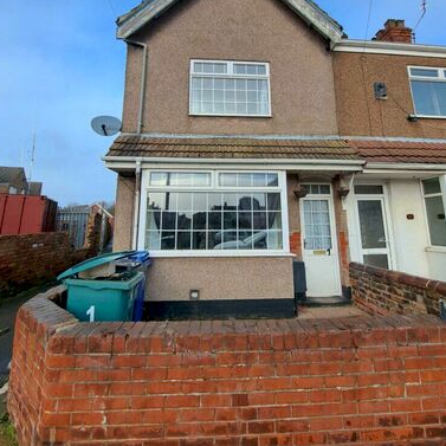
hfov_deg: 87.4
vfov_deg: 86.1
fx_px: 233
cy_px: 174
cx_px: 222
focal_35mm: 16
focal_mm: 1.74
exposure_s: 1/510
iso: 50
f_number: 2.2
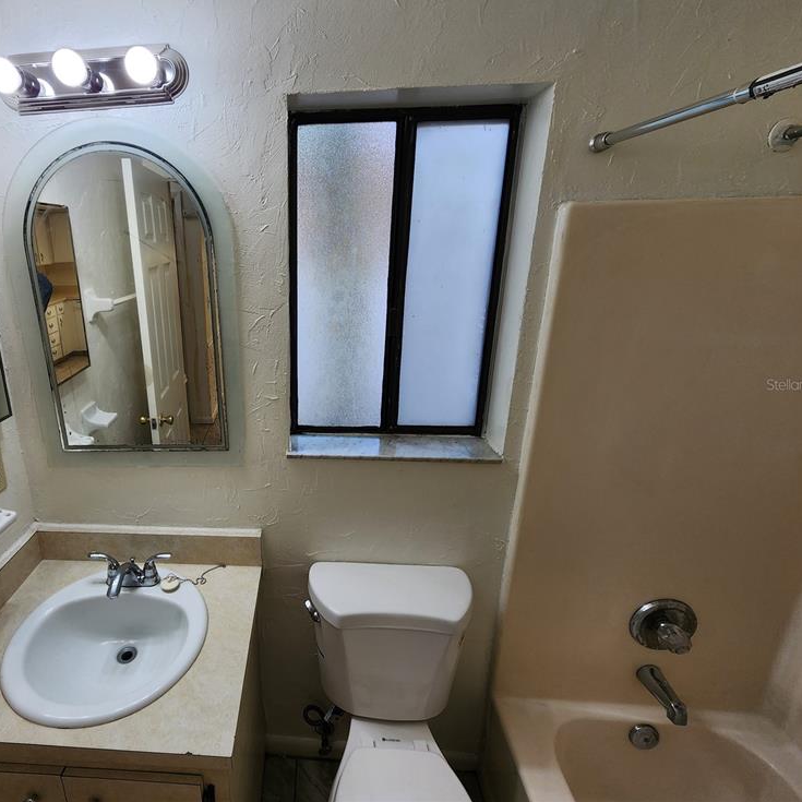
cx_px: 274
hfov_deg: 84.7
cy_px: 384
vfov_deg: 87.4
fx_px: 419
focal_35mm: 16
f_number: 2.2
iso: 100
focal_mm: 2.2
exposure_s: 1/120
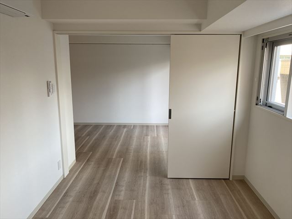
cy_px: 110
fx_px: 219
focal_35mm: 26
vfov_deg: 53.1
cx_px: 146
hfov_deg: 67.3
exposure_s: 1/121
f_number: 1.8
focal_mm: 4.25
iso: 64
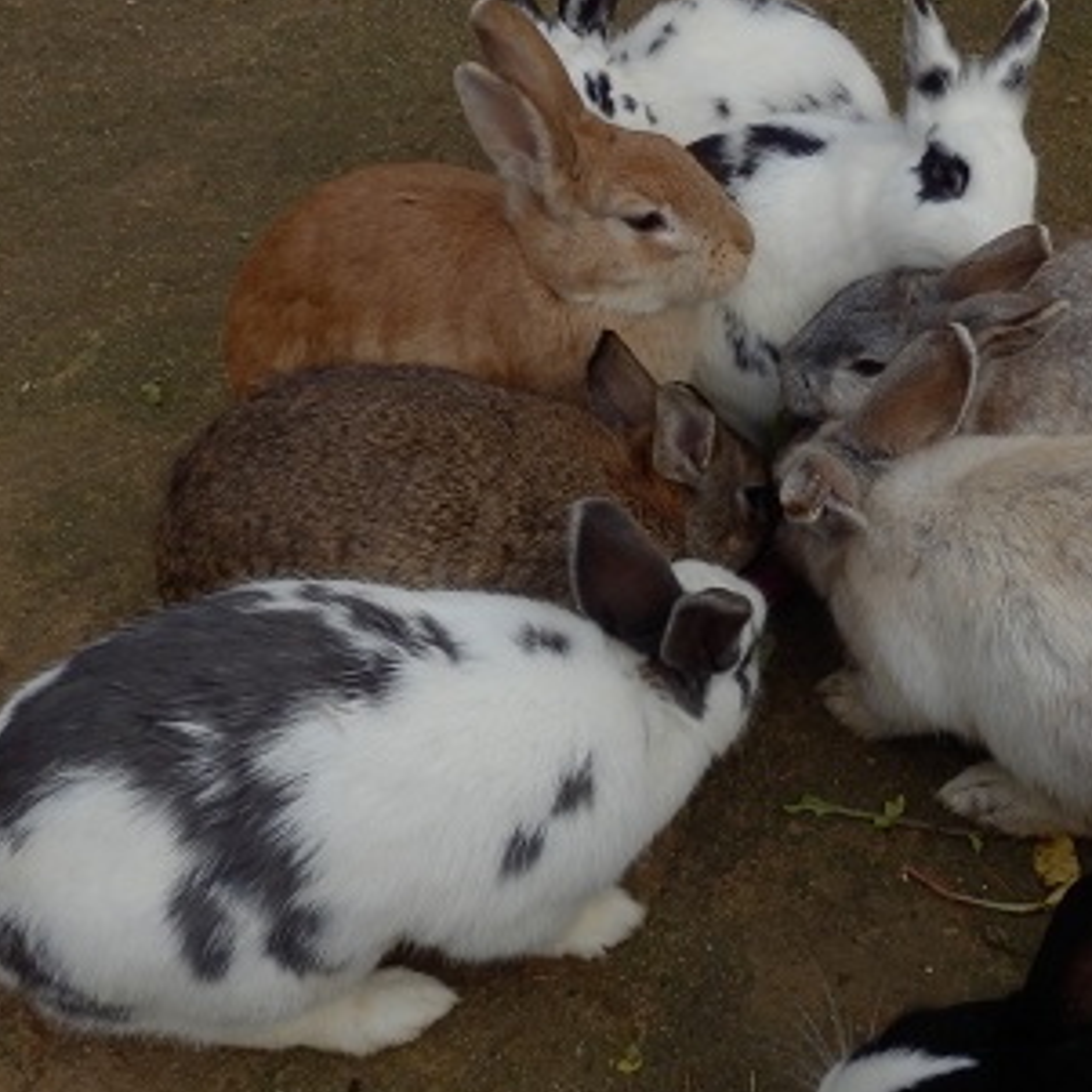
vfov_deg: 38.3
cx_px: 838
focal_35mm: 44
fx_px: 1570
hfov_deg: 37.3
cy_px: 533
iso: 80
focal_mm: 4.5
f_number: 3
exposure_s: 1/640
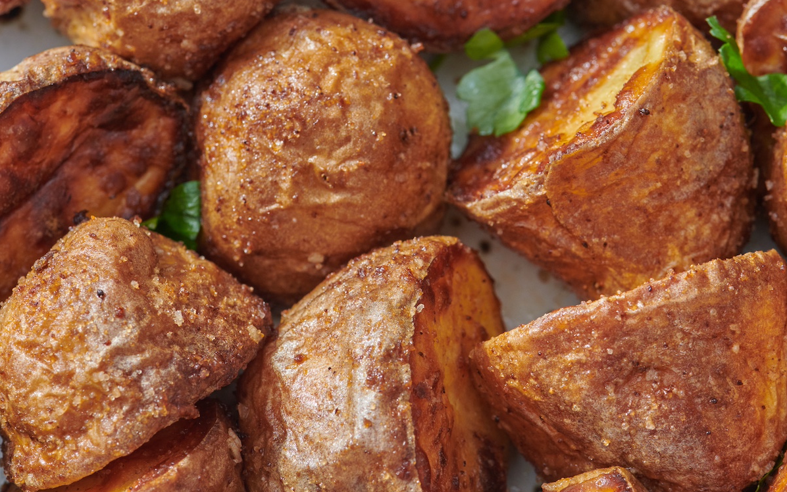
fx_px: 3454
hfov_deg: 13.0
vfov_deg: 8.2
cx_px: 394
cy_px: 235
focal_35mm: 161
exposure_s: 1/250
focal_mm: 105
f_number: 14
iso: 320
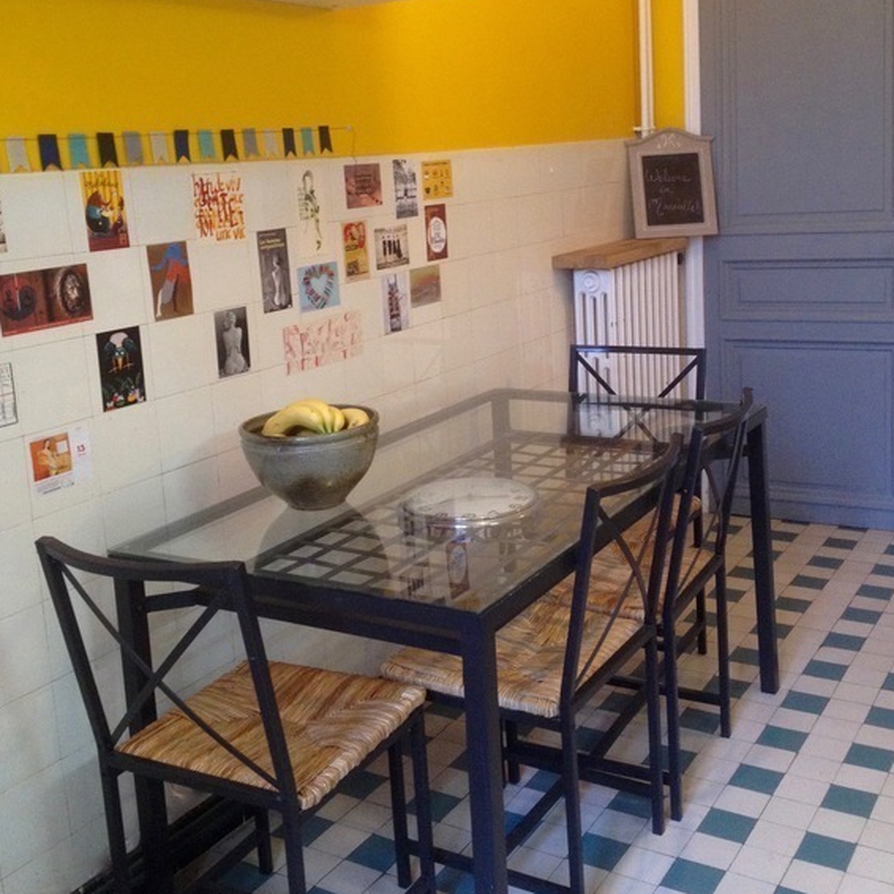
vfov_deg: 39.9
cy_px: 362
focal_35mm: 42
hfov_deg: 40.0
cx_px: 449
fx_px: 1227
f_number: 2.4
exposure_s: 1/20
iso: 200
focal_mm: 4.28
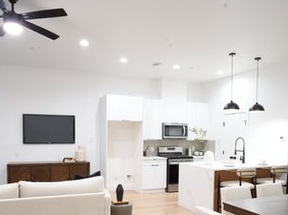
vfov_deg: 43.2
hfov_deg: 56.9
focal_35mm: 32
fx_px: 266
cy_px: 149
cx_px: 138
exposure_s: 1/25
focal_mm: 20
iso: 4000
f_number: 10
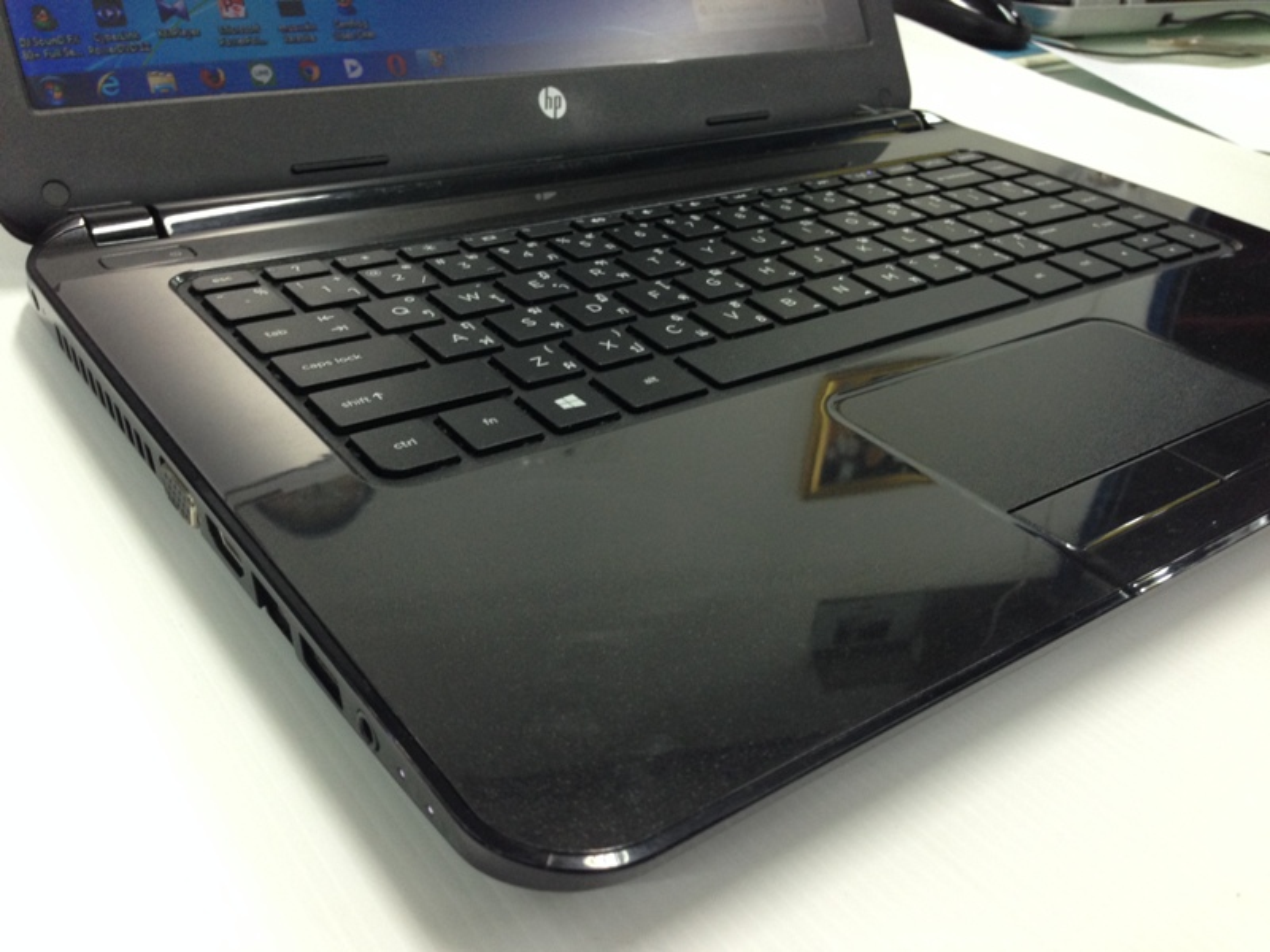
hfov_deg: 55.4
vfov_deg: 42.9
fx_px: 1211
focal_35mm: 33
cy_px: 476
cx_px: 635
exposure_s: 1/20
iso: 125
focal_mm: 4.12
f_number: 2.4
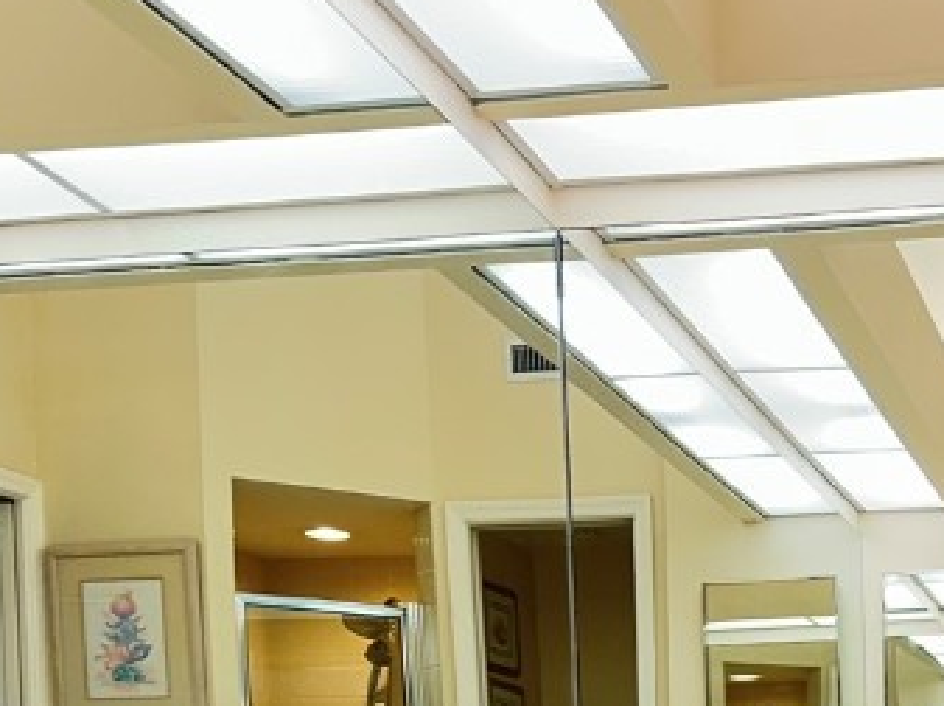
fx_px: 1989
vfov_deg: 18.4
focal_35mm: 73
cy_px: 972
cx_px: 978
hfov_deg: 25.2
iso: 160
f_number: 1.78
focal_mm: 6.86
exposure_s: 1/120
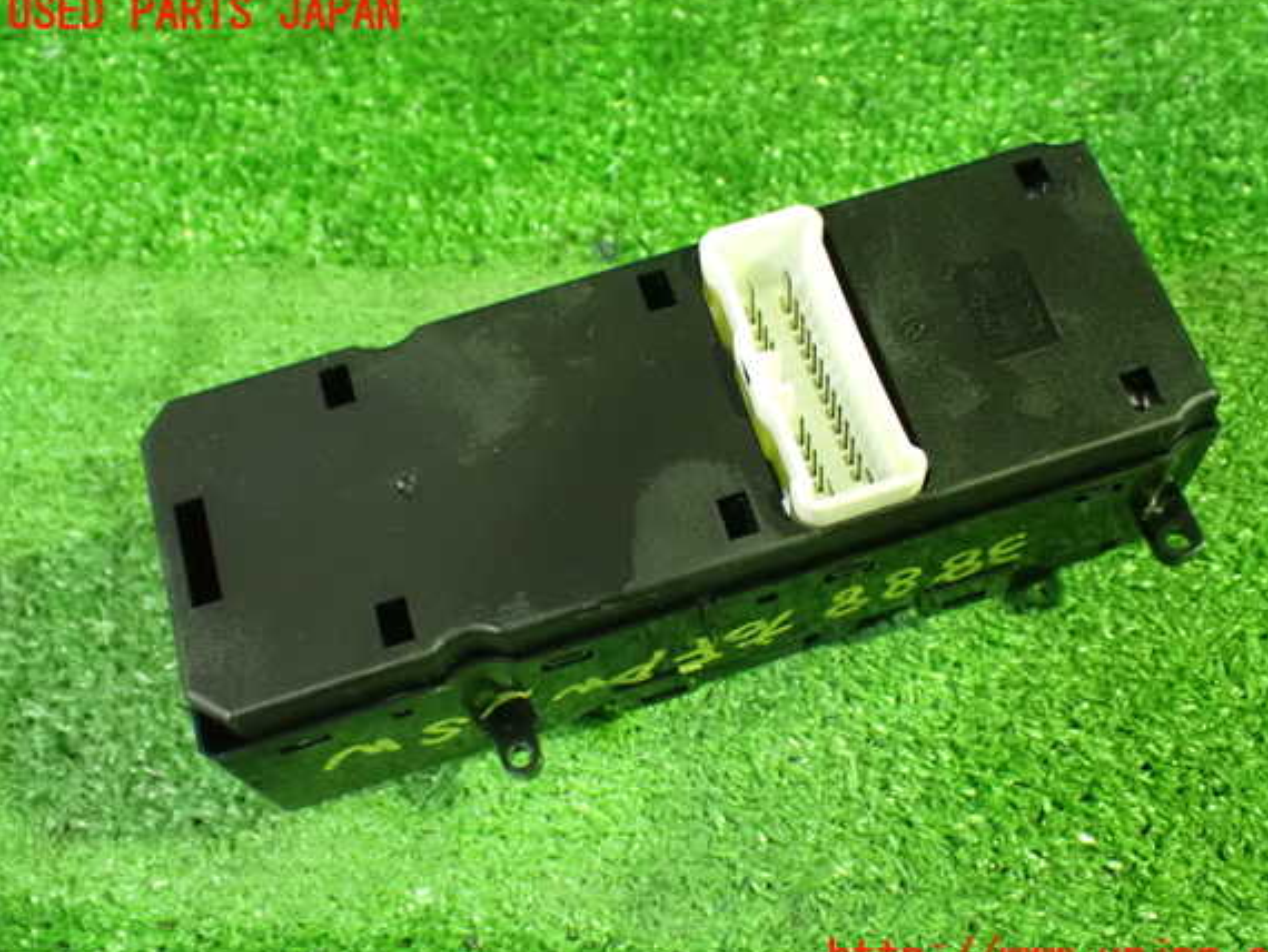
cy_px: 487
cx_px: 663
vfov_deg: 36.0
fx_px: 1466
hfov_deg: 46.8
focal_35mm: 40
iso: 1600
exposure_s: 1/40
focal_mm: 6.83
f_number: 2.7
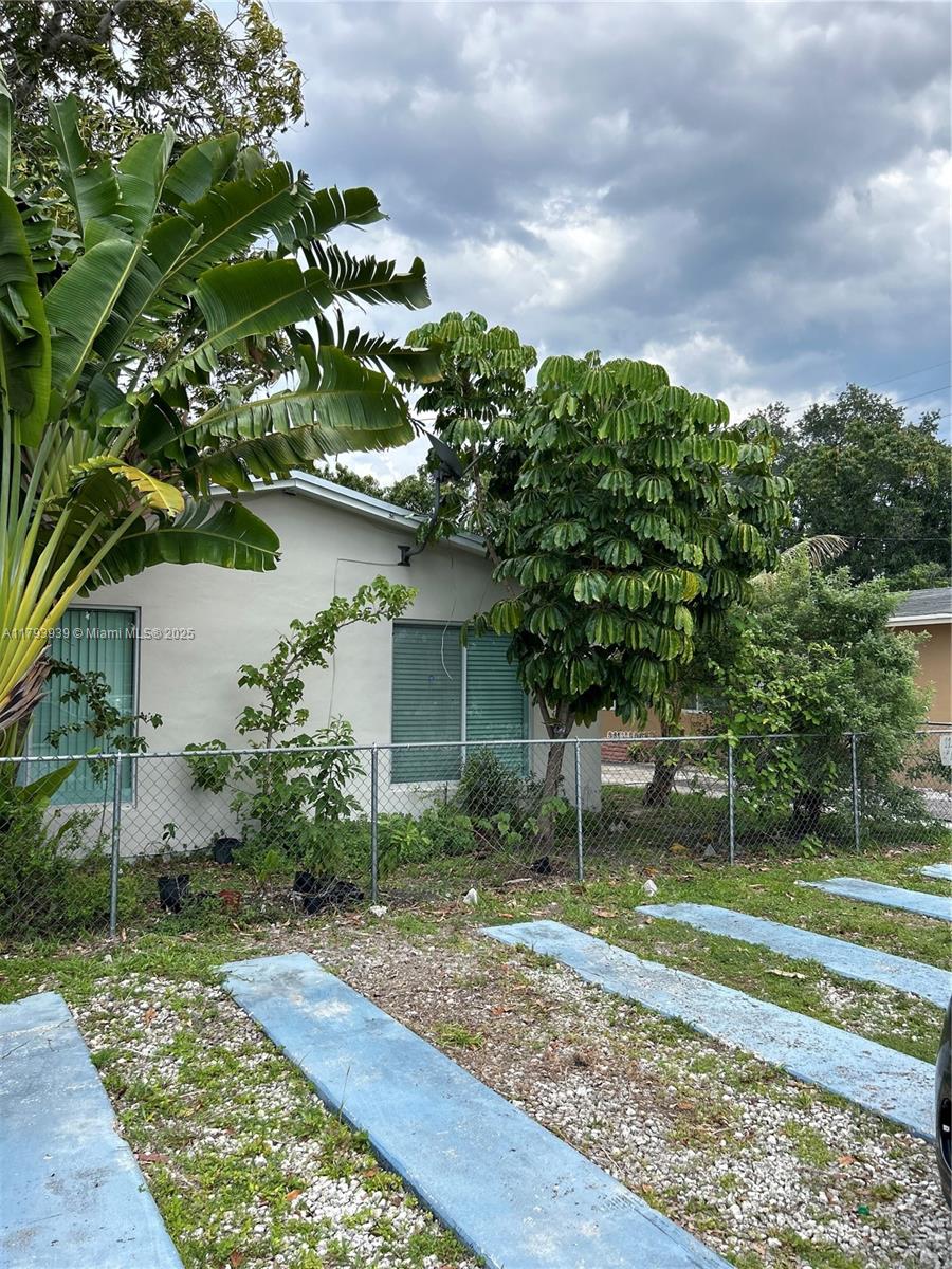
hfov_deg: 53.1
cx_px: 476
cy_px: 634
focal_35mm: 26
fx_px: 953
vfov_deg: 67.3
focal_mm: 5.7
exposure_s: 1/2762
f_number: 1.5
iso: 50
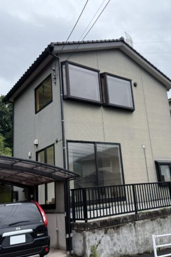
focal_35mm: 34
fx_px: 243
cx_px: 108
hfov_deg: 38.6
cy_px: 128
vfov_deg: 55.8
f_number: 1.78
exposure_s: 1/1464
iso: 80
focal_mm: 6.76
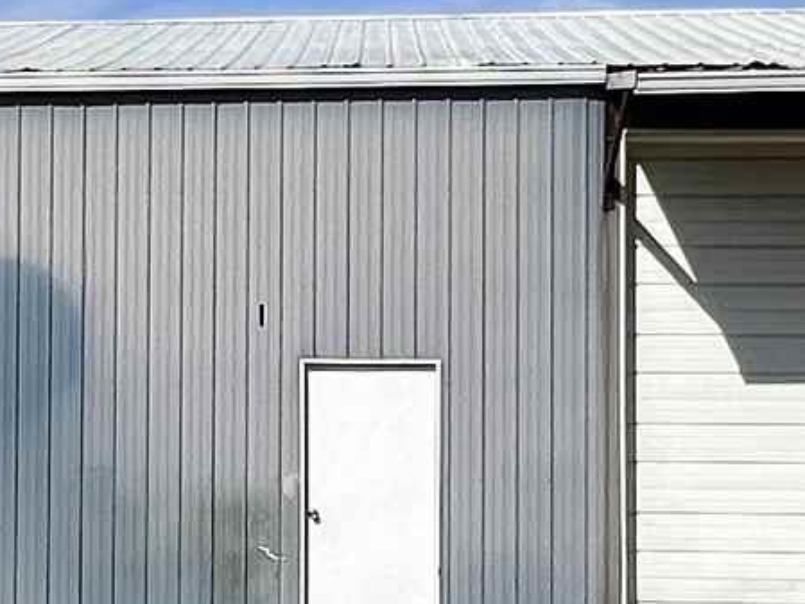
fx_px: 2070
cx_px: 126
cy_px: 364
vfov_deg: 16.6
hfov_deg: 21.6
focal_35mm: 89
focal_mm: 1.57
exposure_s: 1/3774
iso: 32
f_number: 1.8
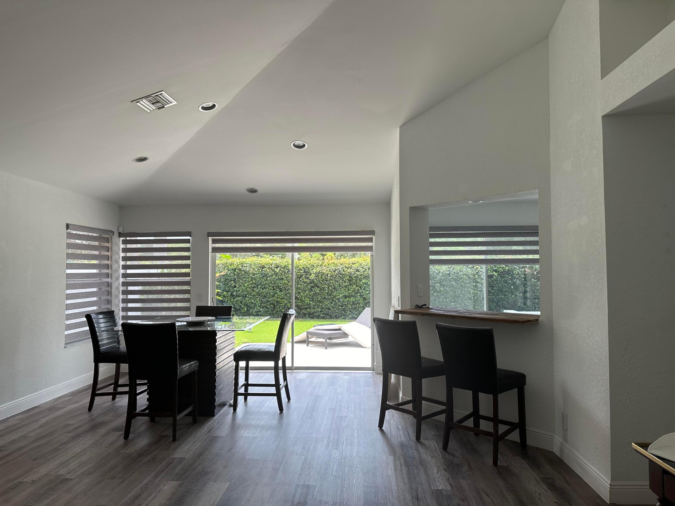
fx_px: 468
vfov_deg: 56.8
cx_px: 338
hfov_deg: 71.6
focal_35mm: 24
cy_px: 253
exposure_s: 1/237
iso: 64
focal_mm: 6.86
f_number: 1.78
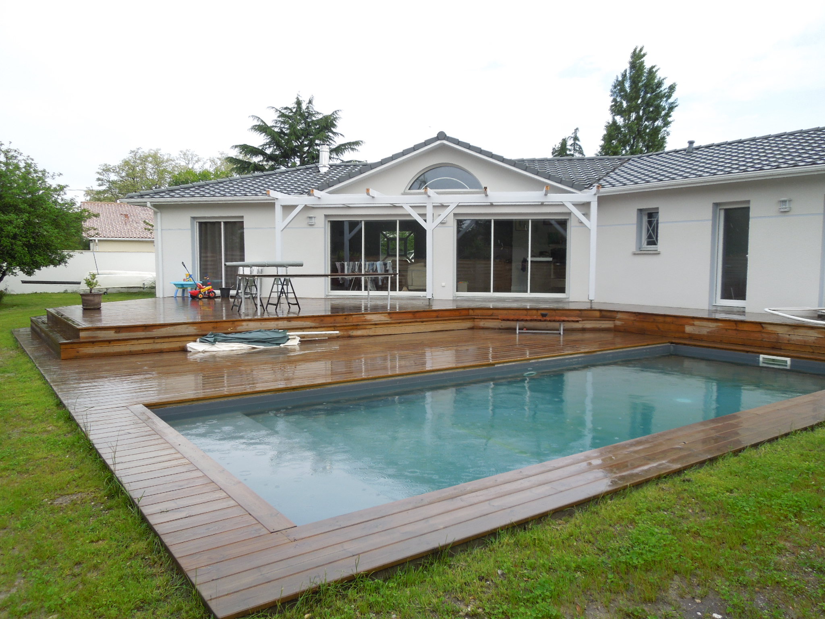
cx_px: 412
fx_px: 596
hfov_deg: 69.4
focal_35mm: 25
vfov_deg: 54.9
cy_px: 310
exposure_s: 1/320
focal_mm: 4.5
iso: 100
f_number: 3.3
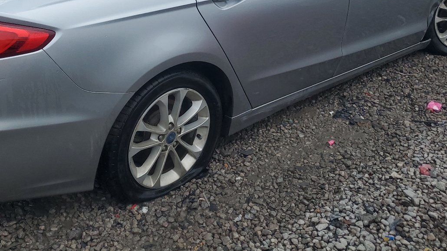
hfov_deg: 46.1
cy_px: 20
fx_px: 521
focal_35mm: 44
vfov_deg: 26.1
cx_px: 174
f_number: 1.5
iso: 50
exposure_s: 1/2500
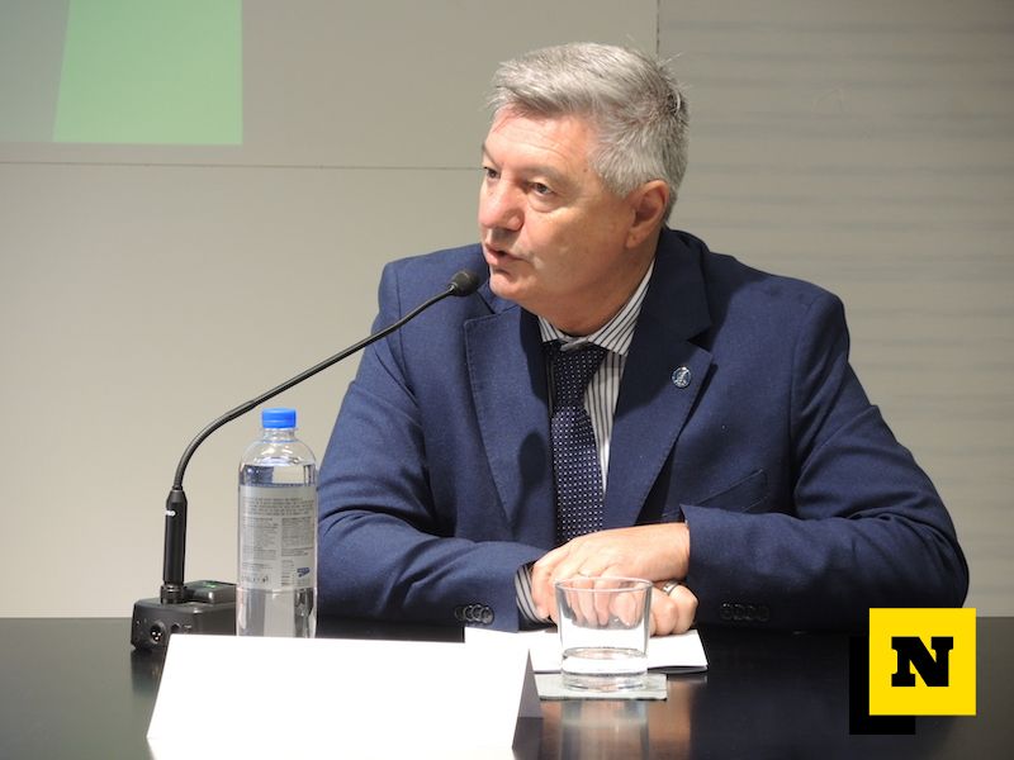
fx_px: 5126
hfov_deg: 11.3
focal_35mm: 175
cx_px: 507
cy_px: 380
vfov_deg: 8.5
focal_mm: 37.4
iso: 400
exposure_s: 1/25
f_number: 4
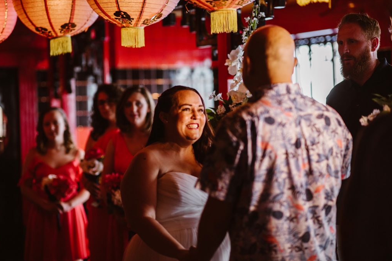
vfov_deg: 15.9
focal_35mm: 86
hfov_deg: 23.6
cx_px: 194
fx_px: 936
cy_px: 132
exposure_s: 1/800
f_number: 2
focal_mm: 85
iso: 1000
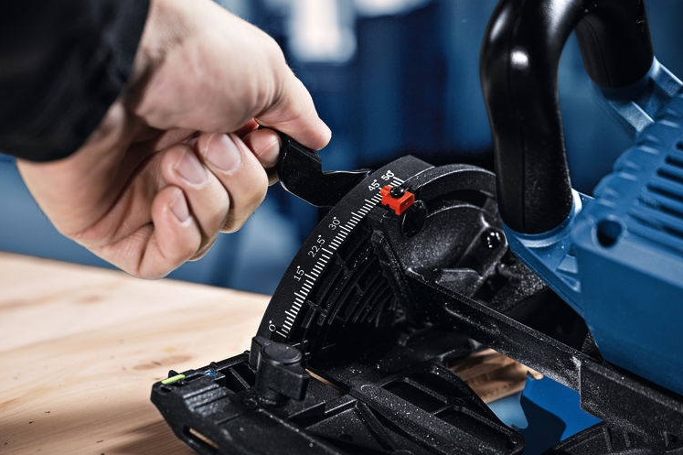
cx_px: 343
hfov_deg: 27.0
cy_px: 230
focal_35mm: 75
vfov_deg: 18.2
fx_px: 1422
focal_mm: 70
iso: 320
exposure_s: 1/80
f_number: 5.6
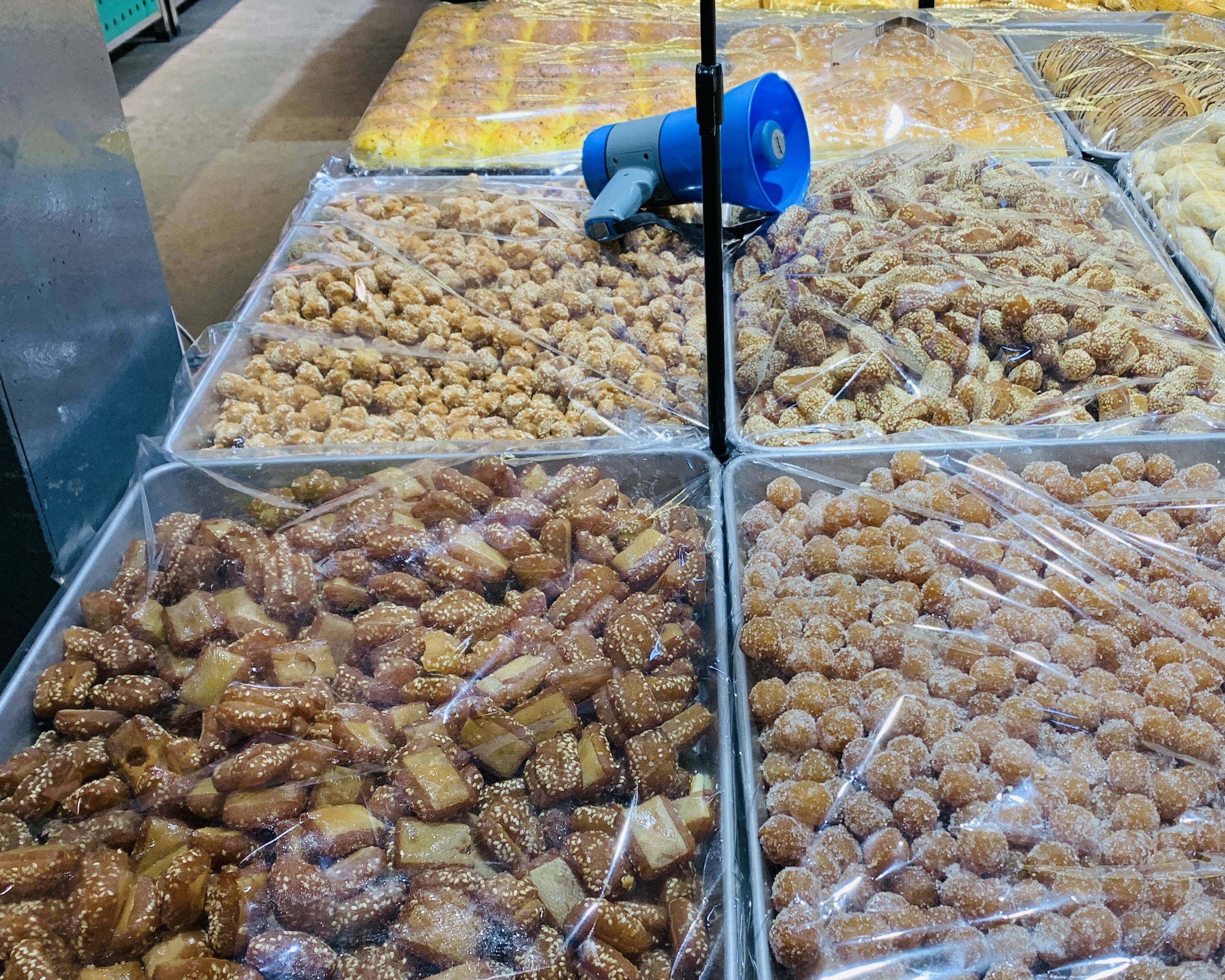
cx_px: 776
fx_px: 1414
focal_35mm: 39
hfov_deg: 46.4
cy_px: 573
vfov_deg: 38.1
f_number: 1.8
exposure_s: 1/100
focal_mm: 4.25
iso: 100
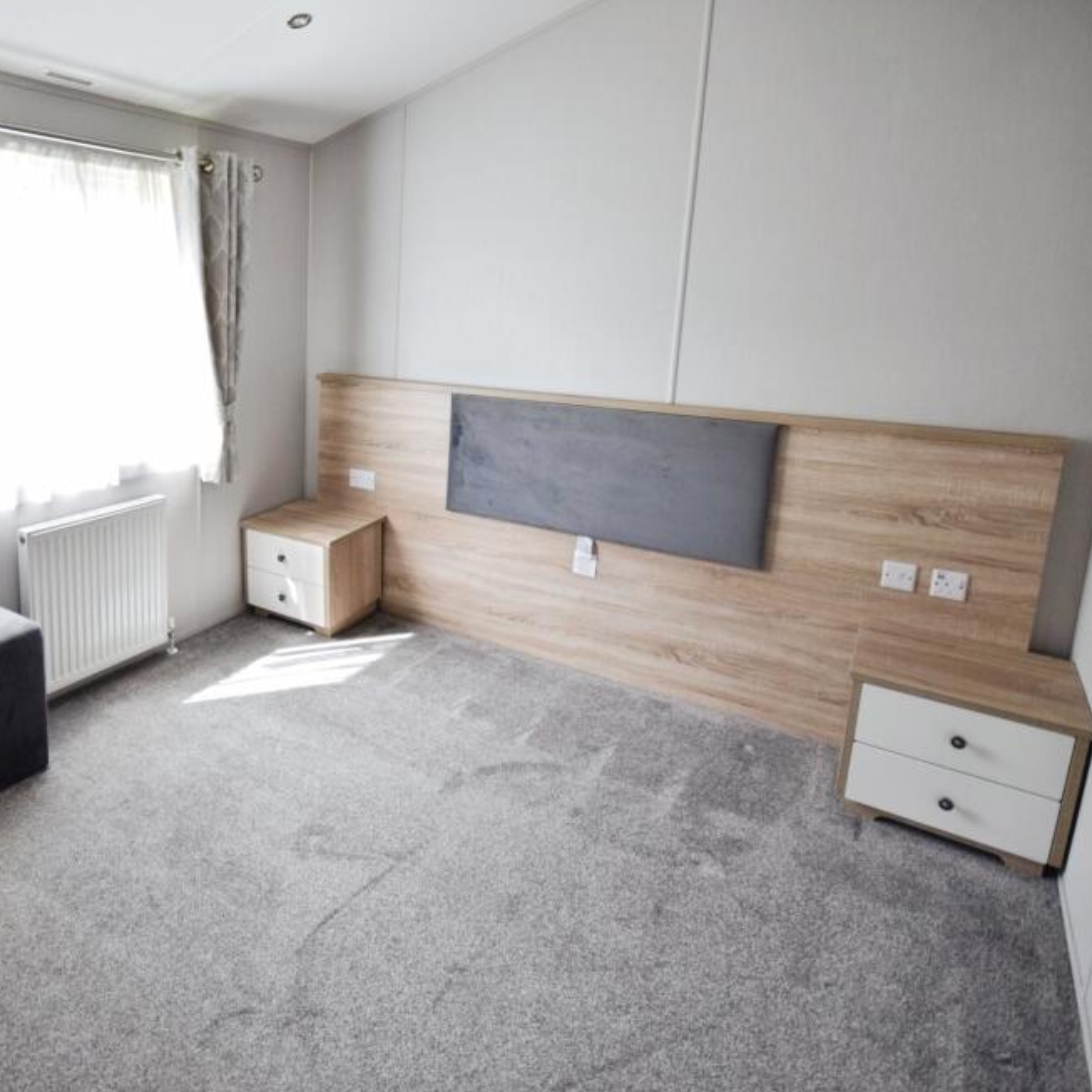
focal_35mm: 20
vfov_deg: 74.8
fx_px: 714
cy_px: 543
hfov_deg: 72.6
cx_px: 363
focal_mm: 10
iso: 400
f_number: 5
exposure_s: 1/100
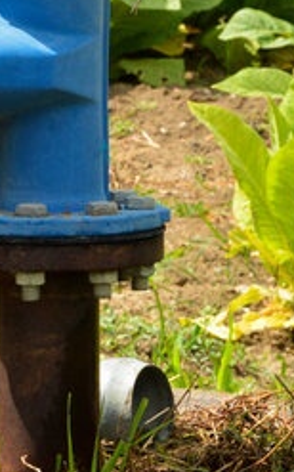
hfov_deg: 6.6
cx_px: -84
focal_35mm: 198
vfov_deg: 10.5
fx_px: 2543
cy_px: -20
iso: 400
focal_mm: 32
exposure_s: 1/500
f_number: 10
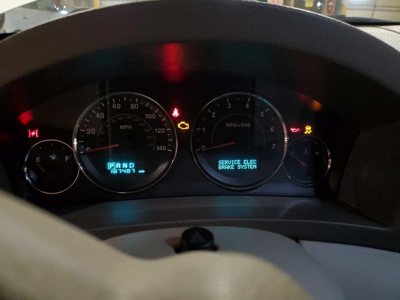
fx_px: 300
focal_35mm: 26
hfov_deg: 67.3
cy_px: 150
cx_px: 200
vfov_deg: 53.1
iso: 325
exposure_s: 1/30
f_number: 1.5
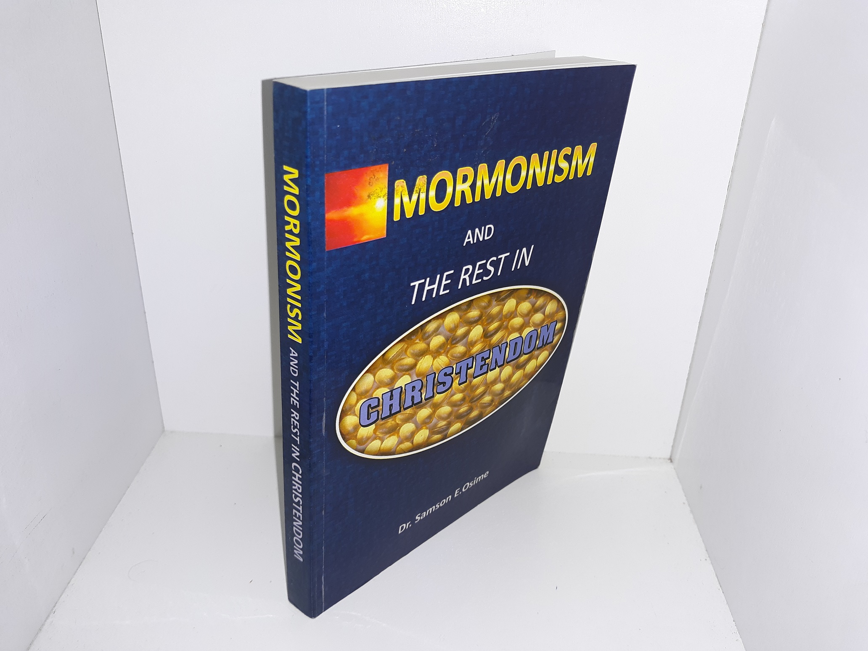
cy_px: 326
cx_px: 434
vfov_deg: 49.7
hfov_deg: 63.4
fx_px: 702
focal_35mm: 28
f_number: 1.7
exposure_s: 1/129
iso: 40
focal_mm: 3.7
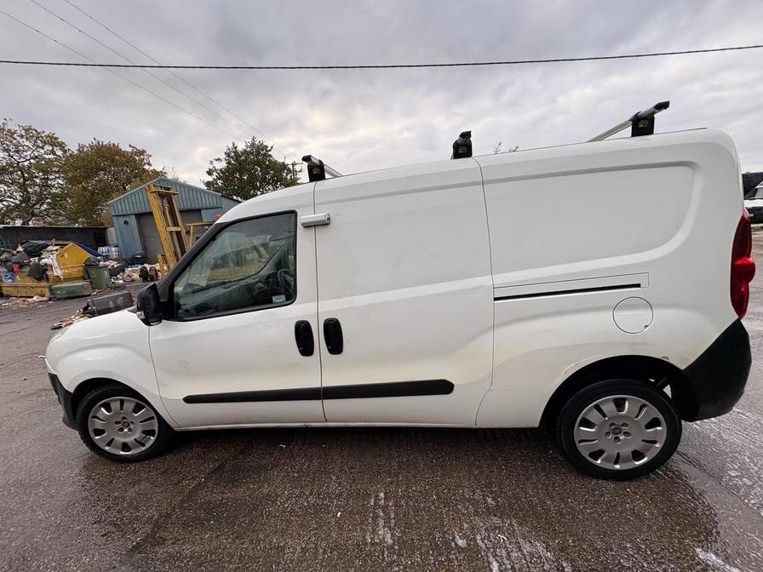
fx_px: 309
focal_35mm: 14
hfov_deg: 102.1
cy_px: 286
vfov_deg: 85.7
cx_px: 382
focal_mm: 2.22
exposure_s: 1/194
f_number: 2.2
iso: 40
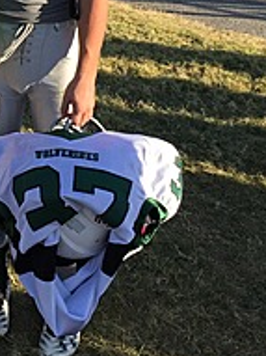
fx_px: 749
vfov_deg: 25.6
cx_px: -33
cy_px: 13
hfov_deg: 19.2
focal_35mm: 73
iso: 32
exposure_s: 1/1014
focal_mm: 4.15
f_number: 2.2
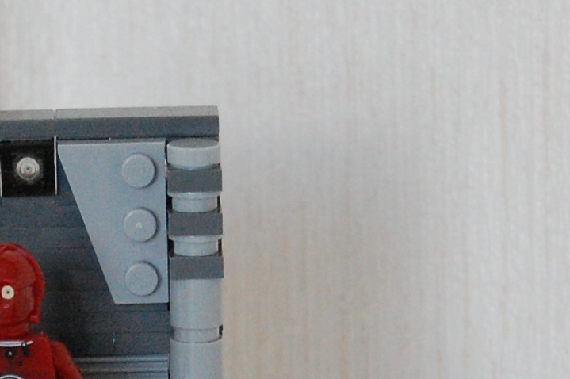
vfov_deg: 4.0
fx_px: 5459
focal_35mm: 345
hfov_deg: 6.0
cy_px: 222
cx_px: 40
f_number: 5.6
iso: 1600
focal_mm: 55
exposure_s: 1/200
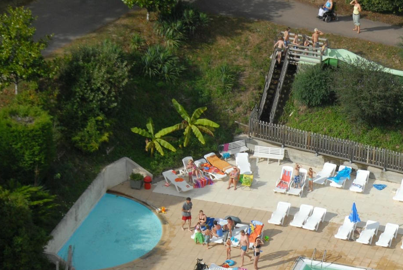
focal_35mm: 211
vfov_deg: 6.5
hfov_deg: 9.7
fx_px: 2365
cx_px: 424
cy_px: 261
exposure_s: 1/500
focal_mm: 65
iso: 320
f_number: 11
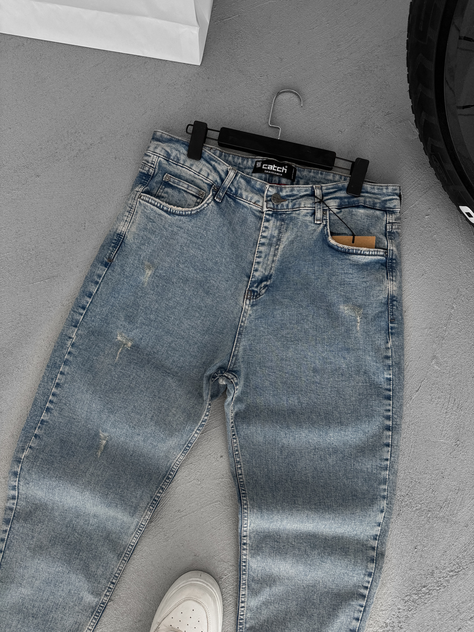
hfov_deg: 56.8
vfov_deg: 71.6
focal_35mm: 24
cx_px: 237
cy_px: 316
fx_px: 438
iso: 200
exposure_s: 1/80
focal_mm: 6.76
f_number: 1.8
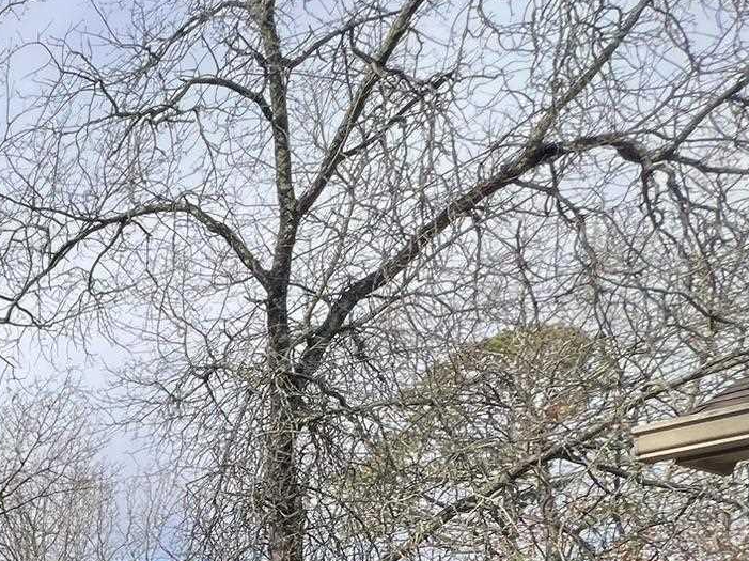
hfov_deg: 30.6
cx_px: -337
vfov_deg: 28.6
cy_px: 781
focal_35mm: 38
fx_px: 822
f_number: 1.8
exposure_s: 1/573
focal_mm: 1.57
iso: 32
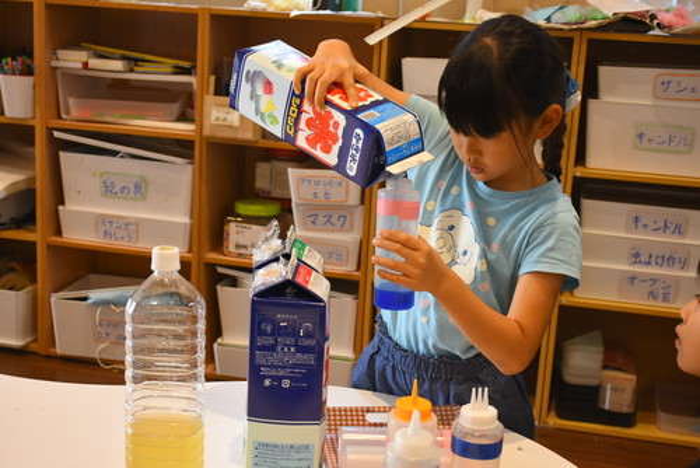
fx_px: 992
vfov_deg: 26.5
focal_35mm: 51
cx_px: 350
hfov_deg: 38.9
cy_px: 234
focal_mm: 34
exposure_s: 1/100
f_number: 5
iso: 1000
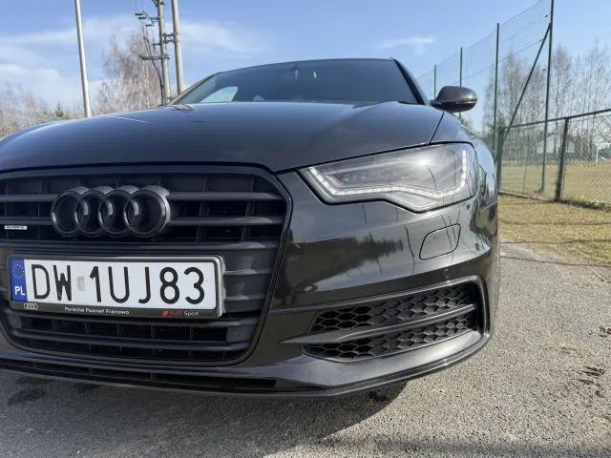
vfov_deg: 56.8
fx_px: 424
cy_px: 229
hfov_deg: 71.6
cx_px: 306
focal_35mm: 24
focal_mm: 6.76
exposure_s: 1/2000
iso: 80
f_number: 1.78
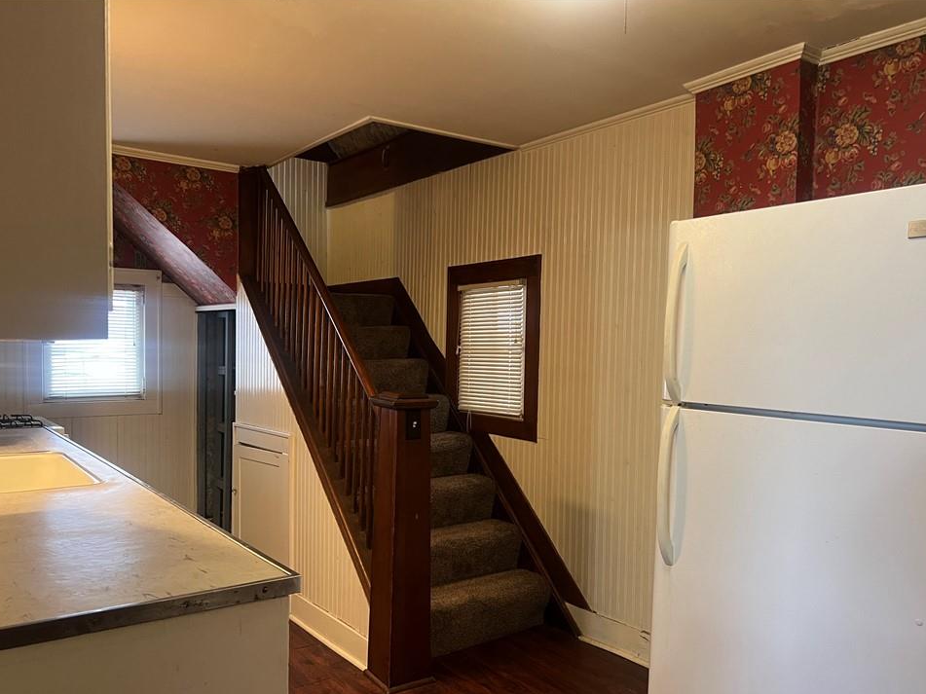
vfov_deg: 49.7
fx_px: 749
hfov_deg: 63.4
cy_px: 369
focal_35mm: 28
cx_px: 467
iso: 320
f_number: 1.5
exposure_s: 1/60
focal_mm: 5.7
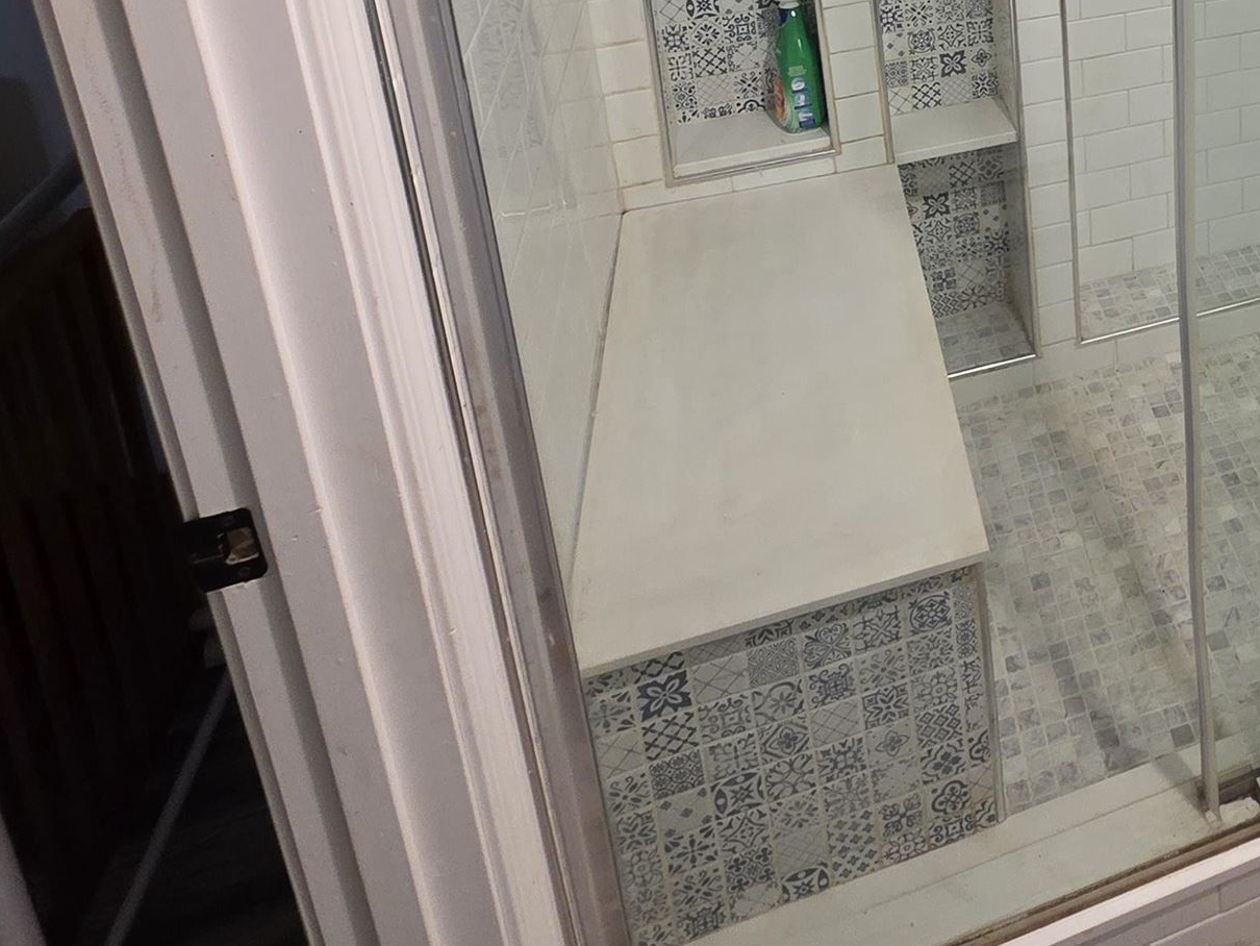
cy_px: -190
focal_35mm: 33
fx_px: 1201
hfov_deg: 46.6
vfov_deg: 34.4
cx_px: 1249
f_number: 1.9
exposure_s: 1/60
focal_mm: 2.2
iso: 400
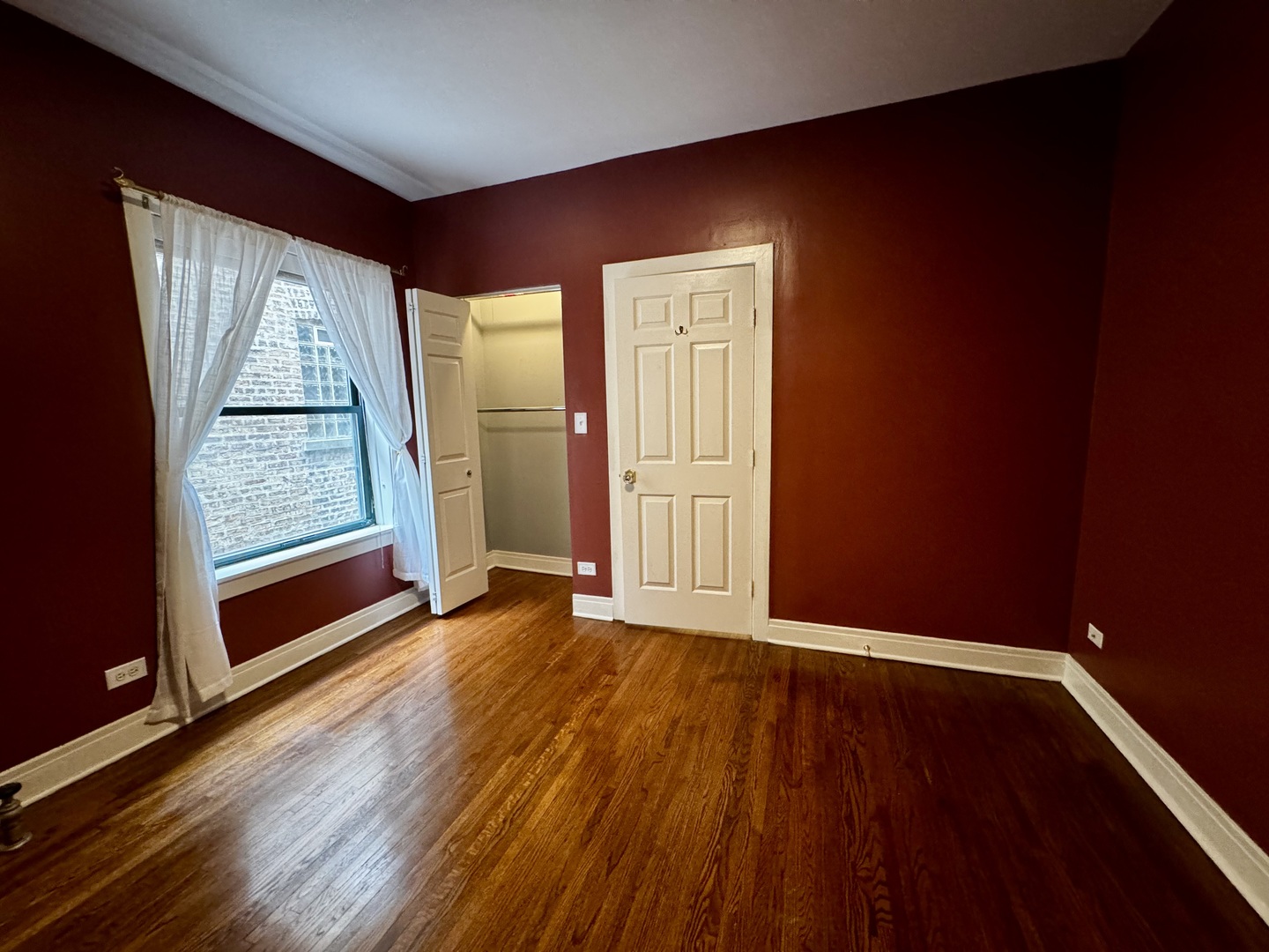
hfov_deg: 102.1
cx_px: 634
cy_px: 476
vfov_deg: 85.7
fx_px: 513
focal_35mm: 14
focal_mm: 2.22
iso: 800
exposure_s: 1/60
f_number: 2.2
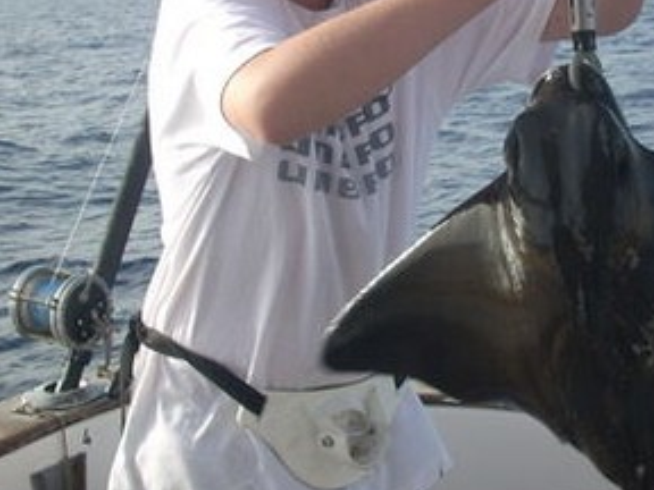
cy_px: 166
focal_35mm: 81
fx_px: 1530
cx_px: 459
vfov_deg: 18.2
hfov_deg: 24.0
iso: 64
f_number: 5.6
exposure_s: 1/169
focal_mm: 6.2
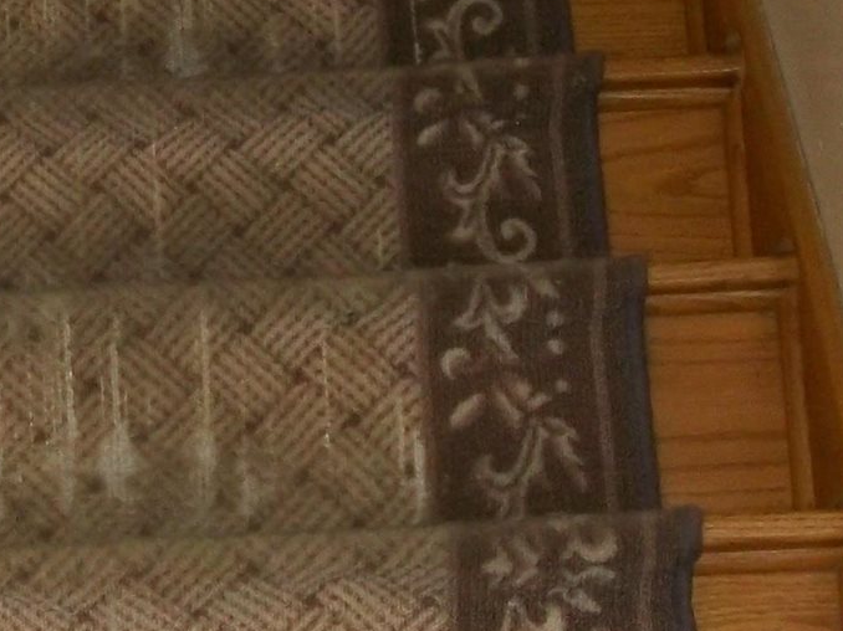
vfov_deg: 10.1
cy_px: -20
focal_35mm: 145
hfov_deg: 13.2
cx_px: -214
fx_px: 3530
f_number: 2.9
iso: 160
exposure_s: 1/30
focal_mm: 5.7
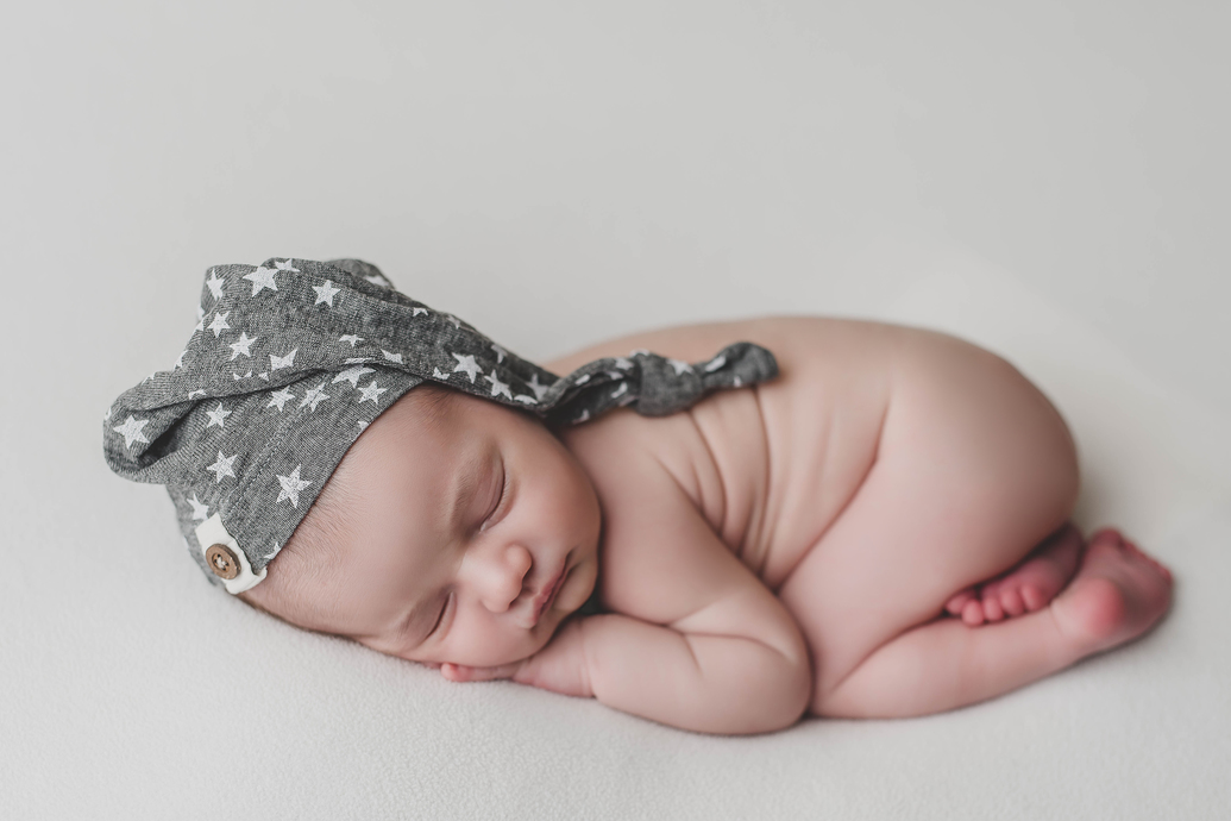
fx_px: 1983
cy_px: 466
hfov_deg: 34.5
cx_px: 630
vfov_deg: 23.4
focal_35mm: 58
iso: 100
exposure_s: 1/160
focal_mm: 50
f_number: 2.5
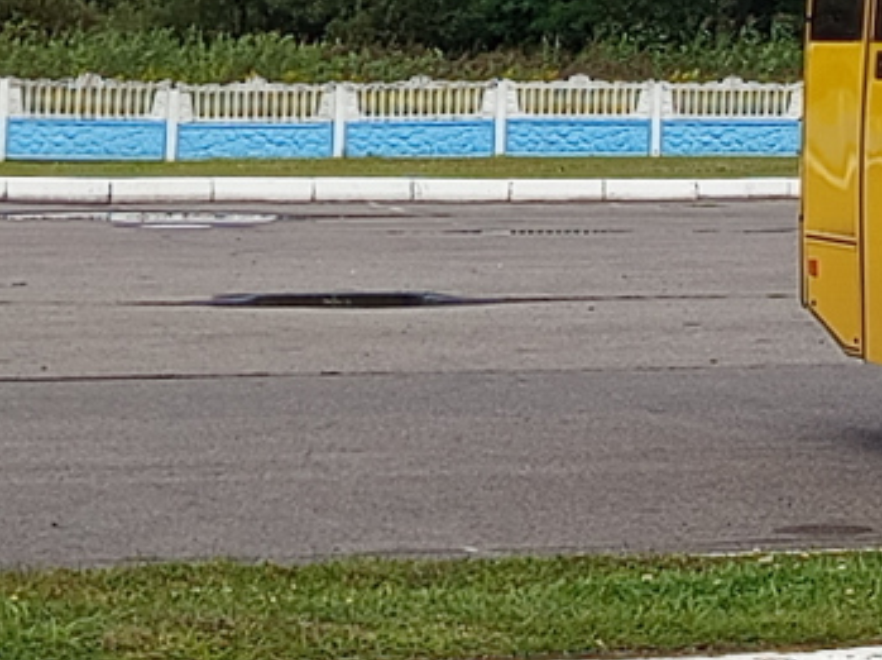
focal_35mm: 179
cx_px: 1595
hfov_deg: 10.4
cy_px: -302
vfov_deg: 8.1
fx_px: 4556
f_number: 1.7
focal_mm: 5.24
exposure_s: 1/786
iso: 51
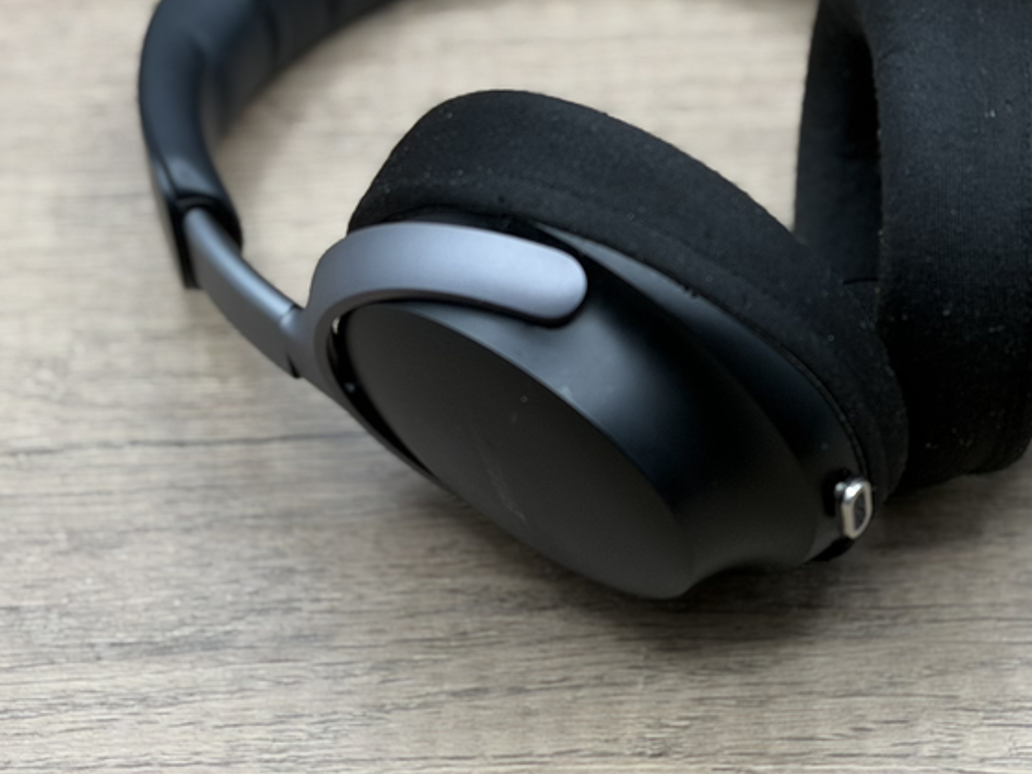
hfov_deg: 21.0
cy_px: 202
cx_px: 700
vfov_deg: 15.8
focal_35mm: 93
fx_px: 2773
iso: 64
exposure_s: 1/458
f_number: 1.78
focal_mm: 6.76
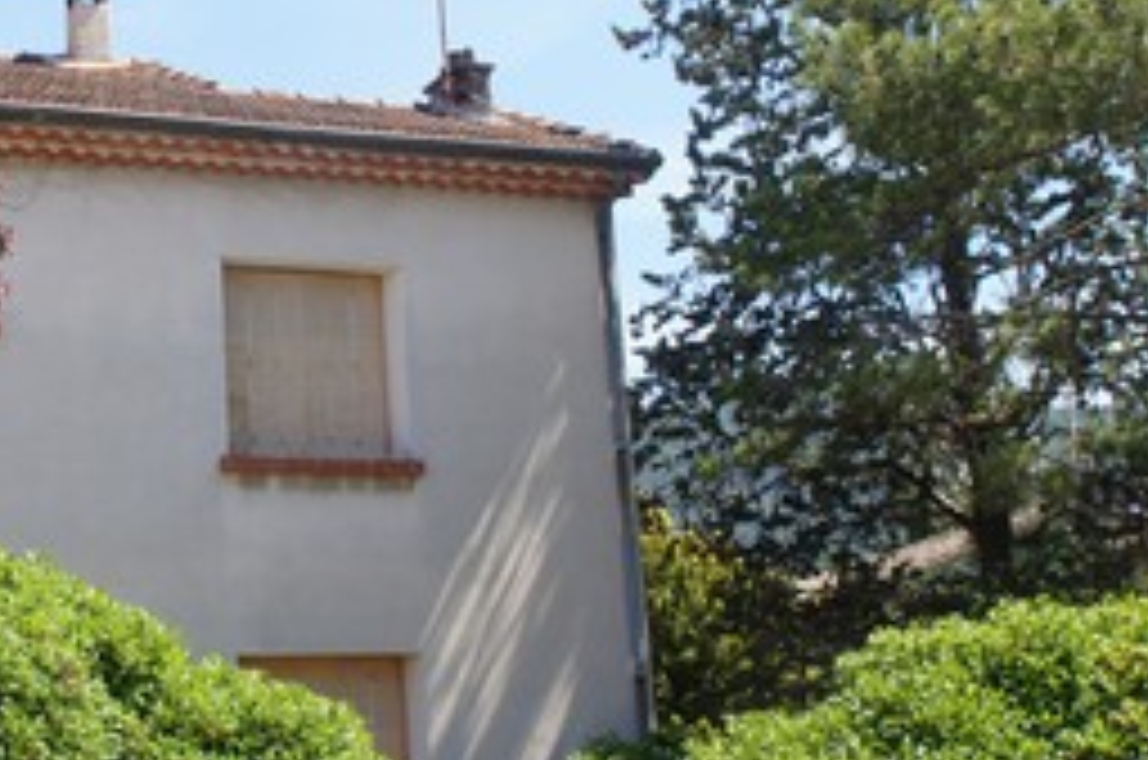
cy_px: 250
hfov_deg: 30.4
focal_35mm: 65
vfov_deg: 20.8
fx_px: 2069
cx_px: 266
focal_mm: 24
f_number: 11
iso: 100
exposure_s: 1/60
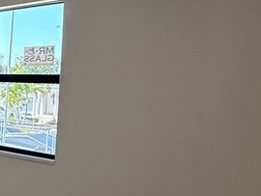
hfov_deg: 24.7
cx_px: -160
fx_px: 400
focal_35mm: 53
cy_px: 98
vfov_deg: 27.6
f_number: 2.2
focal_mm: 2.22
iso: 100
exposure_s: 1/120
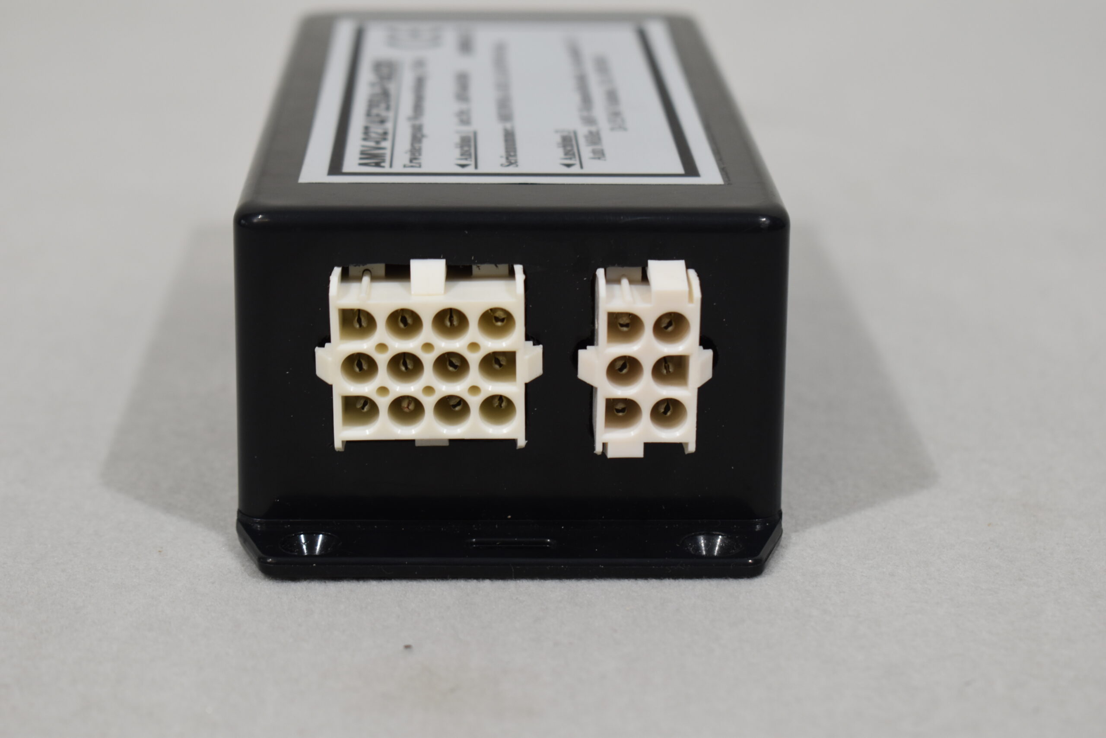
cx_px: 553
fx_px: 2535
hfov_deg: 24.6
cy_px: 369
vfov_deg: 16.6
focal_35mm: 82
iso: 400
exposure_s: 1/60
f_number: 6.3
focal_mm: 55
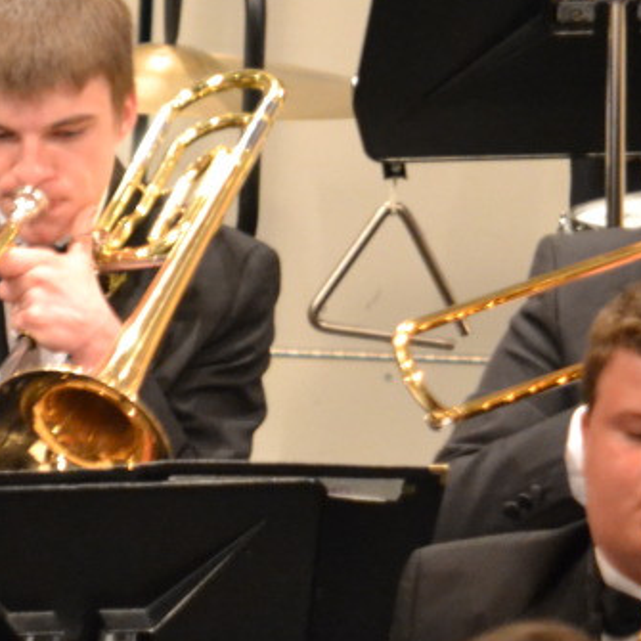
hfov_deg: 1.5
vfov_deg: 1.5
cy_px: 471
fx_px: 24491
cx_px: 54
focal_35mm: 1169
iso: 3200
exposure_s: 1/13
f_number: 5.6
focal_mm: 300
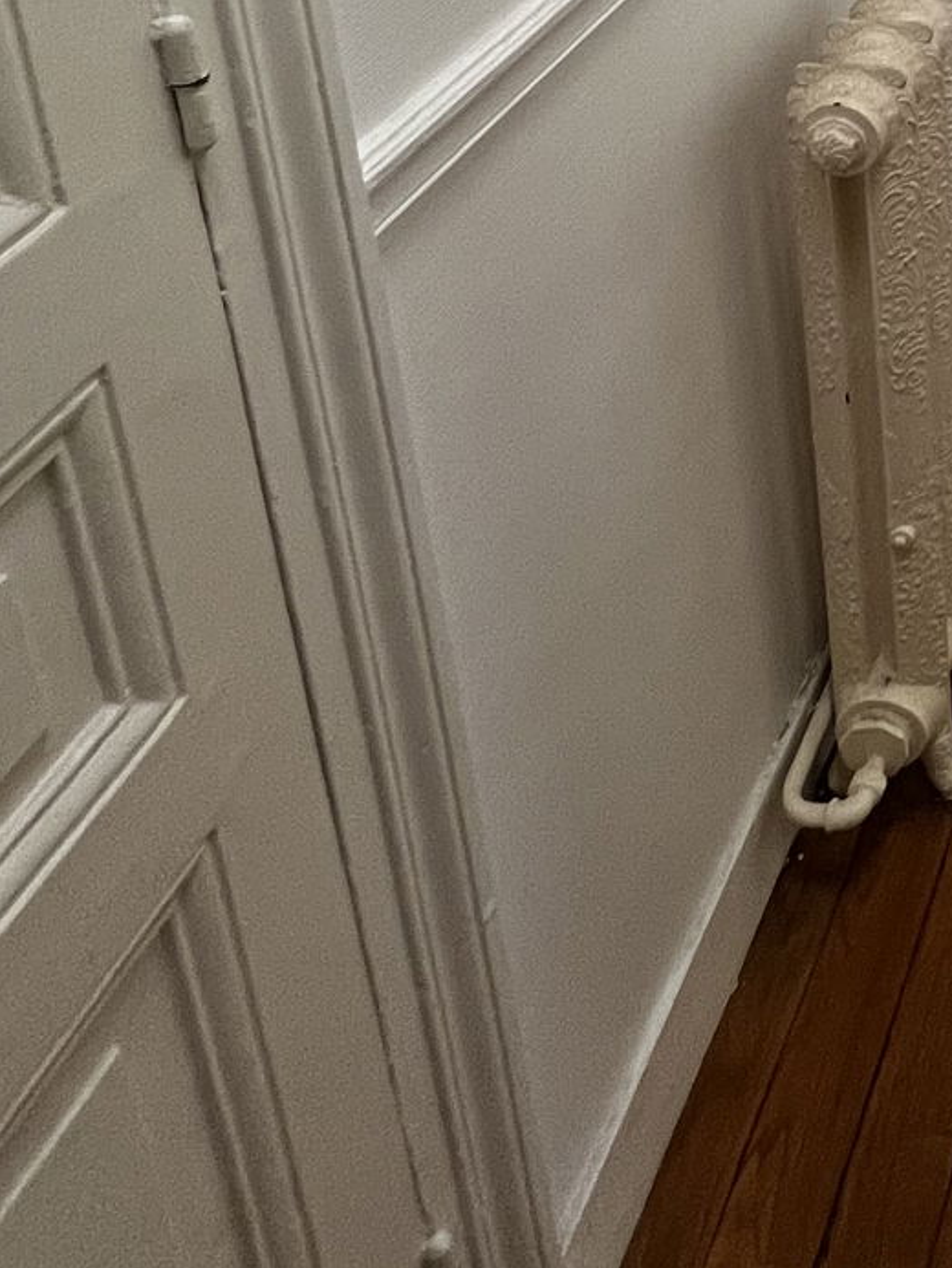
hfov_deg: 26.6
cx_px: 1404
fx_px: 1466
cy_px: -394
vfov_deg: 33.5
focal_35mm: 40
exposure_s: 1/68
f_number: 1.8
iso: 250
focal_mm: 1.57
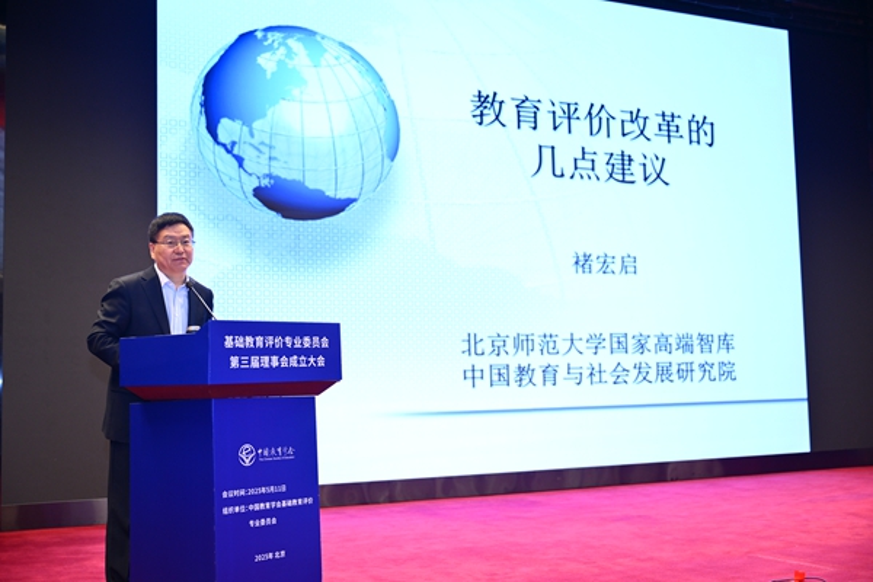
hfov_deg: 45.4
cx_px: 436
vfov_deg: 31.2
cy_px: 291
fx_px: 1043
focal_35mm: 43
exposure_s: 1/125
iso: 640
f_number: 2.8
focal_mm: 43
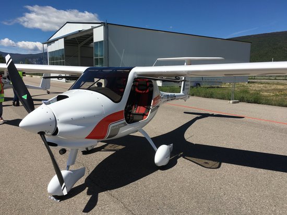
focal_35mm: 29
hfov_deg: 61.7
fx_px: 240
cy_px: 108
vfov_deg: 48.2
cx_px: 144
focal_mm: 4.15
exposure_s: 1/3077
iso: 25
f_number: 2.2
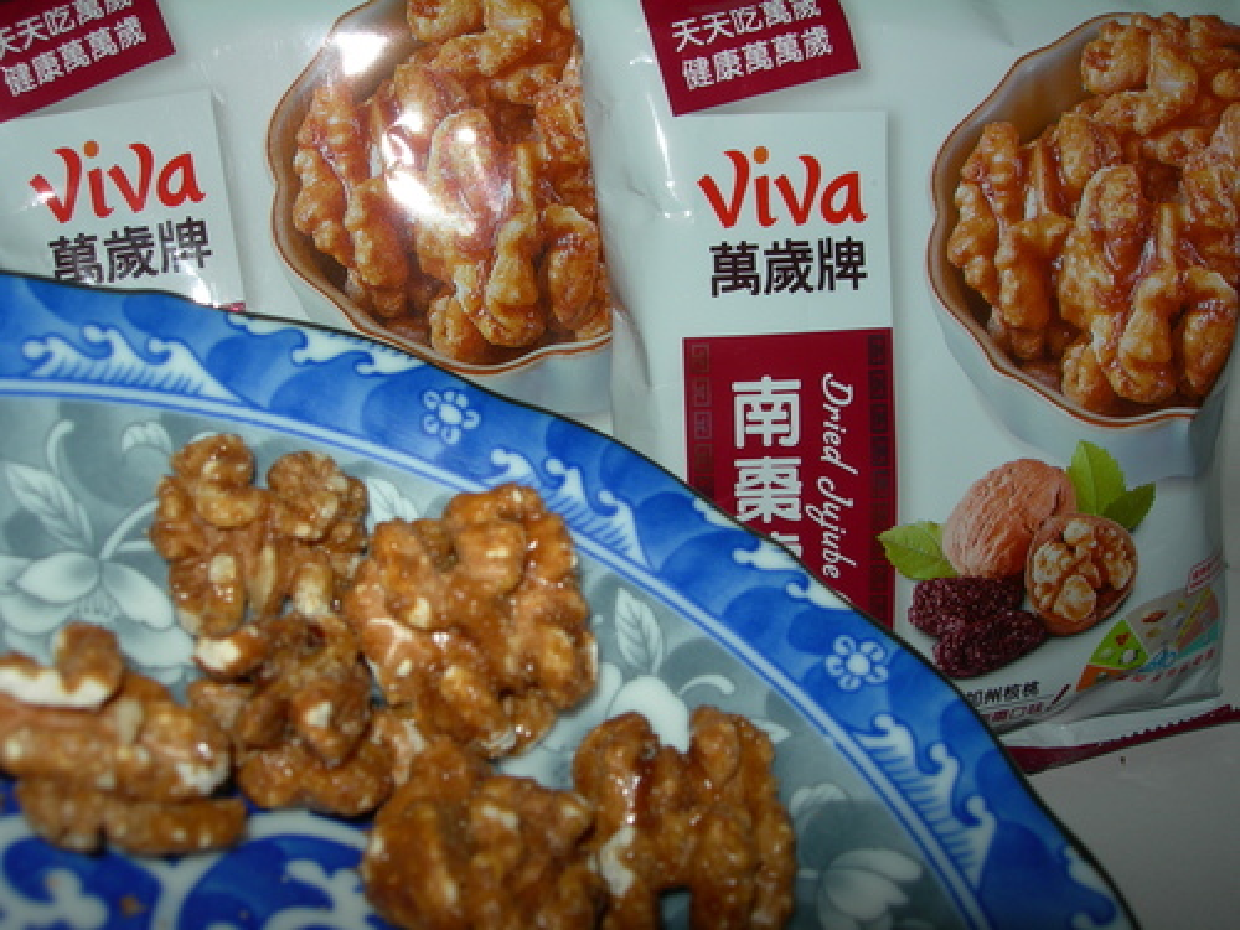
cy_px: 465
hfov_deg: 49.0
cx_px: 620
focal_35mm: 38
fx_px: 1361
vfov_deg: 37.7
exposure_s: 1/60.1
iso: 50
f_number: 4.8
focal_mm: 7.8
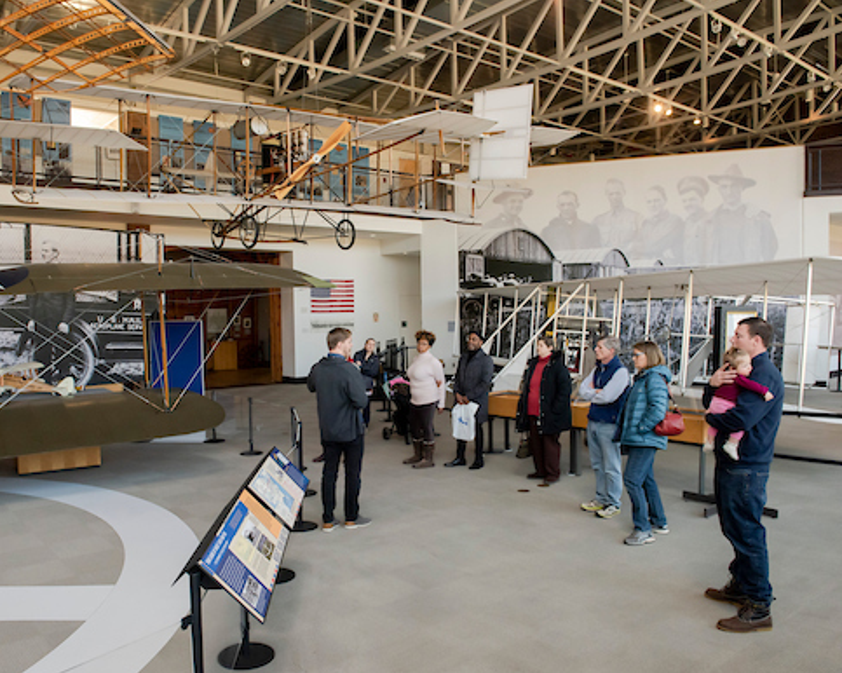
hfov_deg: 62.0
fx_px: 697
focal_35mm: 28
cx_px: 368
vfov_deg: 51.5
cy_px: 342
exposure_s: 1/200
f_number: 6.3
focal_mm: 24
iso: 1600
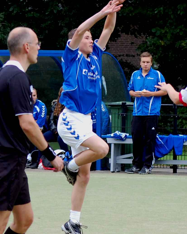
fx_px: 1010
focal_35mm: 146
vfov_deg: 13.2
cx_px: 94
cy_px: 119
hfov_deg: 10.6
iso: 400
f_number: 5
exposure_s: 1/400
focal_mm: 86
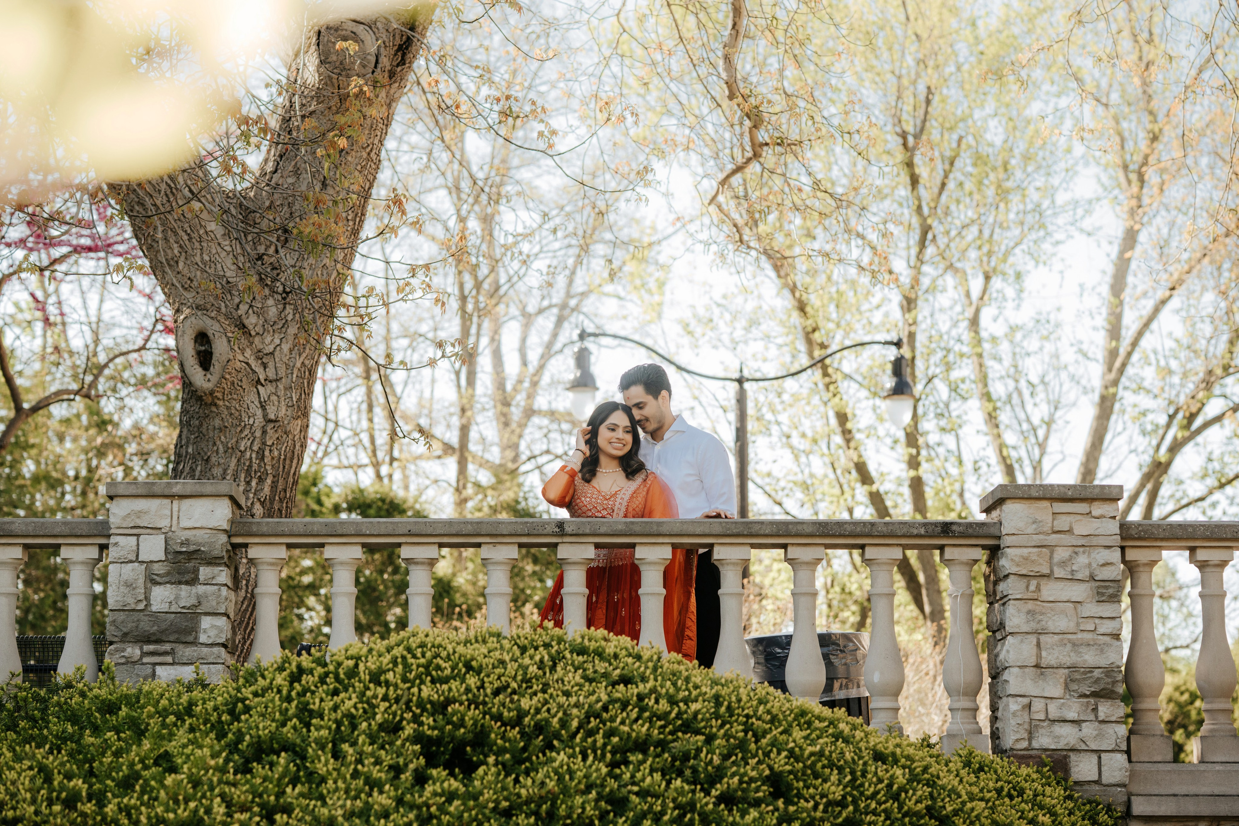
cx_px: 620
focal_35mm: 85
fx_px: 2925
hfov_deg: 23.9
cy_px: 413
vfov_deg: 16.1
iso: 800
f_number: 3.5
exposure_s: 1/800
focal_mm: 85
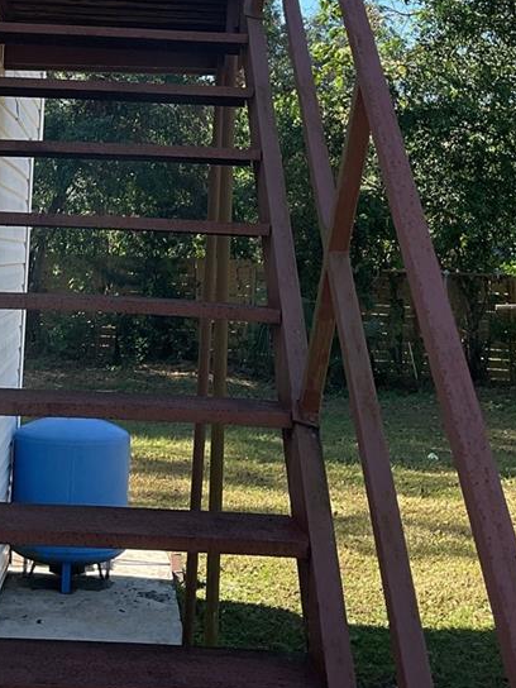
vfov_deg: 28.9
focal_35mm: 64
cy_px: 56
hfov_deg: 22.7
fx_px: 1272
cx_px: 129
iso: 16
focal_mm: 3
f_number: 1.8
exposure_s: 1/749
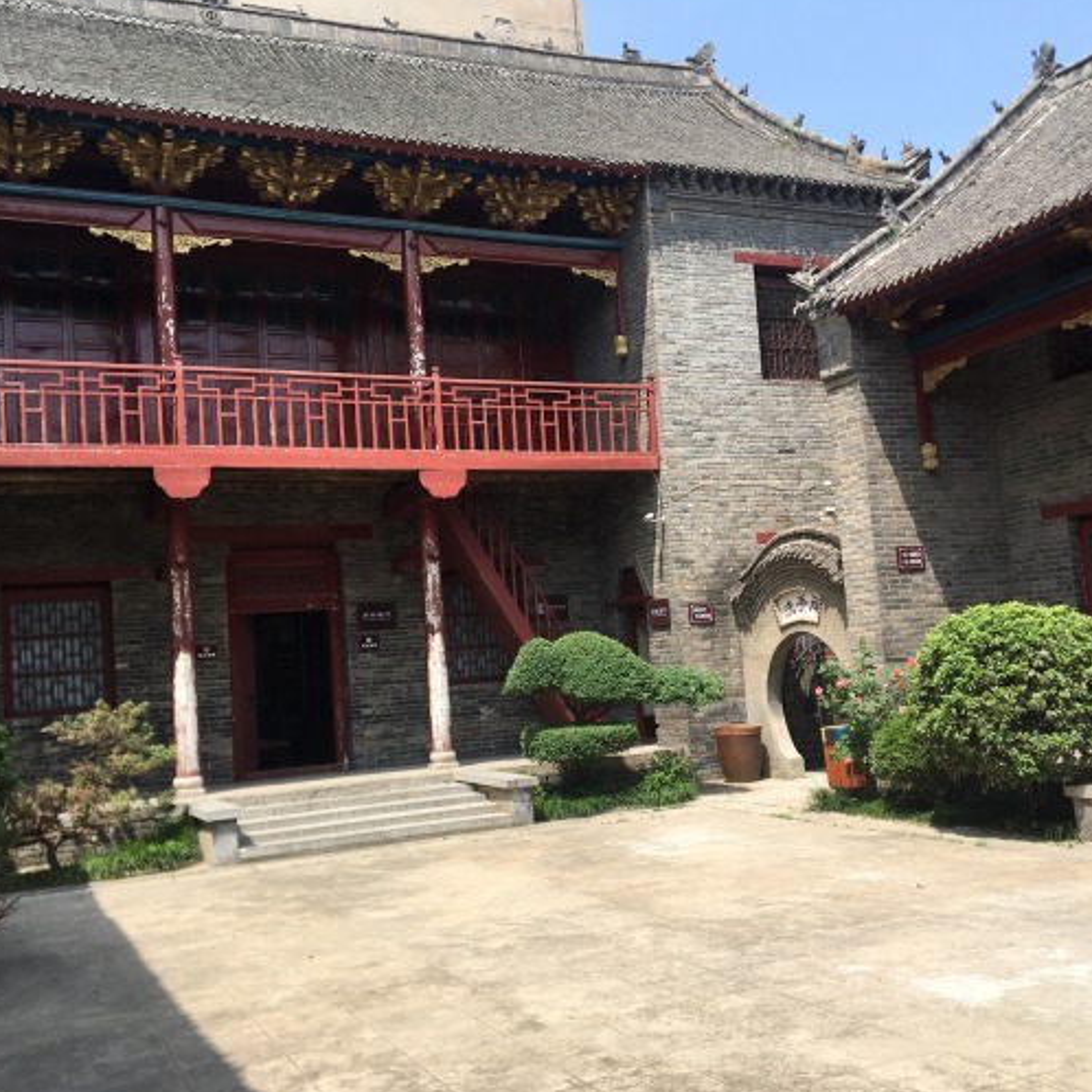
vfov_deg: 46.0
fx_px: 1285
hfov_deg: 46.0
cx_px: 579
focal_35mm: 36
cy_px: 560
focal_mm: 4.15
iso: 25
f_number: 2.2
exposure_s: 1/1083
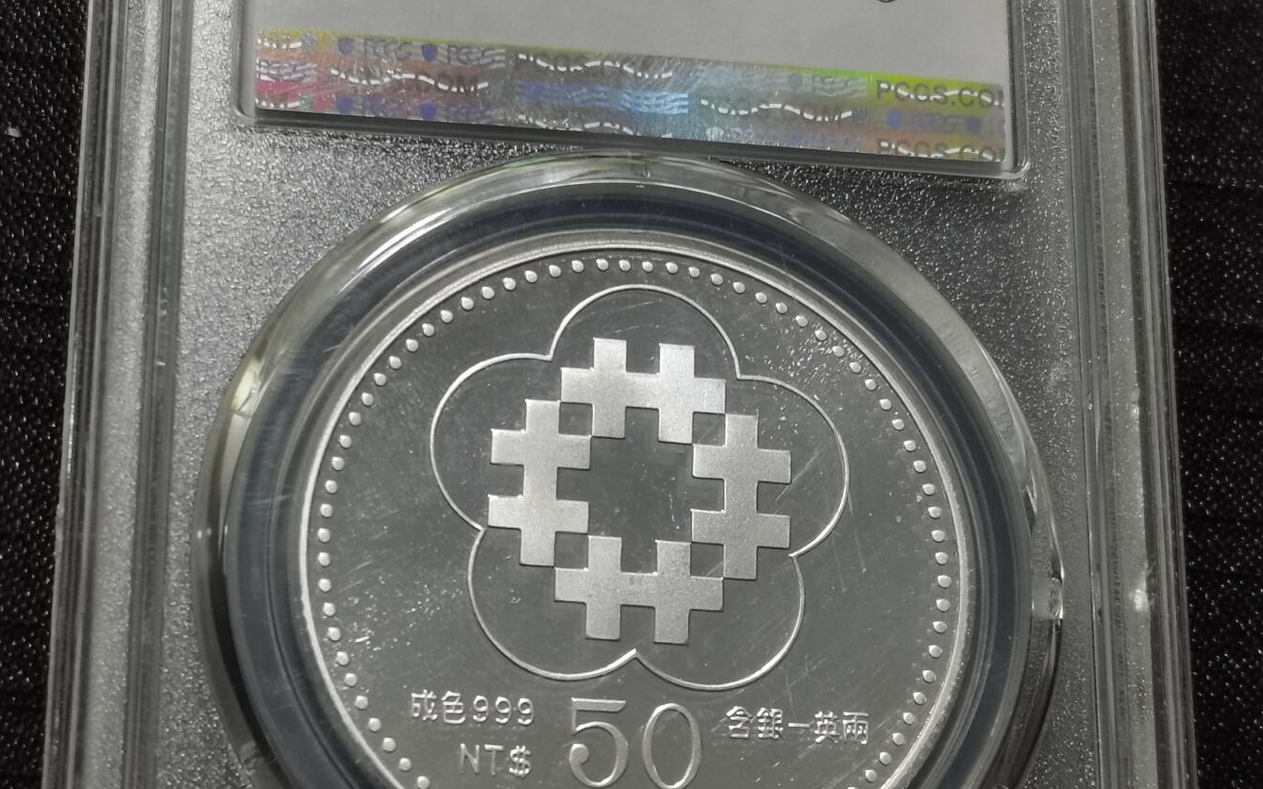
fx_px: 2994
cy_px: 362
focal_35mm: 87
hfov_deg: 23.8
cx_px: 628
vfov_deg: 15.0
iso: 64
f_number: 1.8
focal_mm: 5.58
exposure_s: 1/120
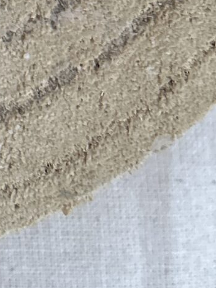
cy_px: -381
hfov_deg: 9.2
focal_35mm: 142
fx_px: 1181
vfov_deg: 11.6
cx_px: -333
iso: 125
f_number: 1.5
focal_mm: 5.7
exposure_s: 1/120
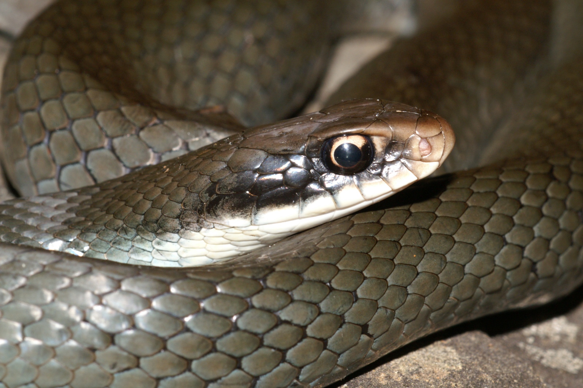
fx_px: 2427
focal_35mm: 150
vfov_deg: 9.1
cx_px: 292
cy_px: 194
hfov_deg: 13.7
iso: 800
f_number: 11
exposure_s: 1/200
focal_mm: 100
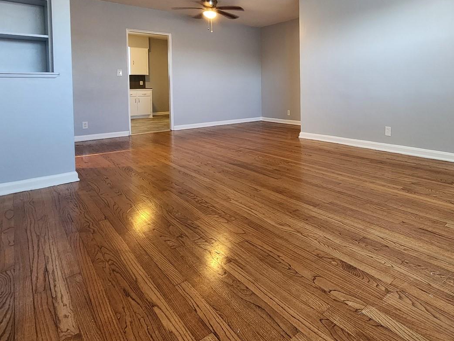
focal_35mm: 20
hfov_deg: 79.3
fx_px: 262
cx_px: 300
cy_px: 99
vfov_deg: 63.3
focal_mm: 2.2
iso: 400
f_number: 2.2
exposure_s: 1/40
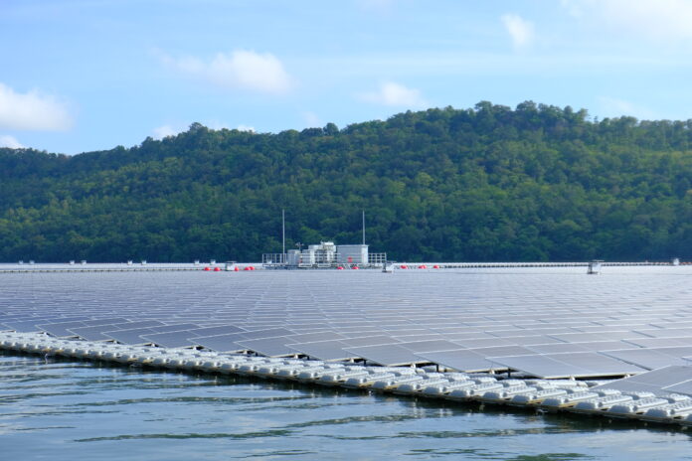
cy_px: 230
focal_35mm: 75
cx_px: 346
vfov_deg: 18.2
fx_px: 1442
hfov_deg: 27.0
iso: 200
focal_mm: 50
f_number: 8
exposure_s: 1/300
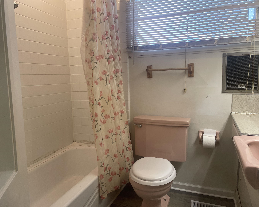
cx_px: 122
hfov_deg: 62.2
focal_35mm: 28
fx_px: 215
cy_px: 106
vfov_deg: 51.5
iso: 80
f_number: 1.6
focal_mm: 4.2
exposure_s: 1/120
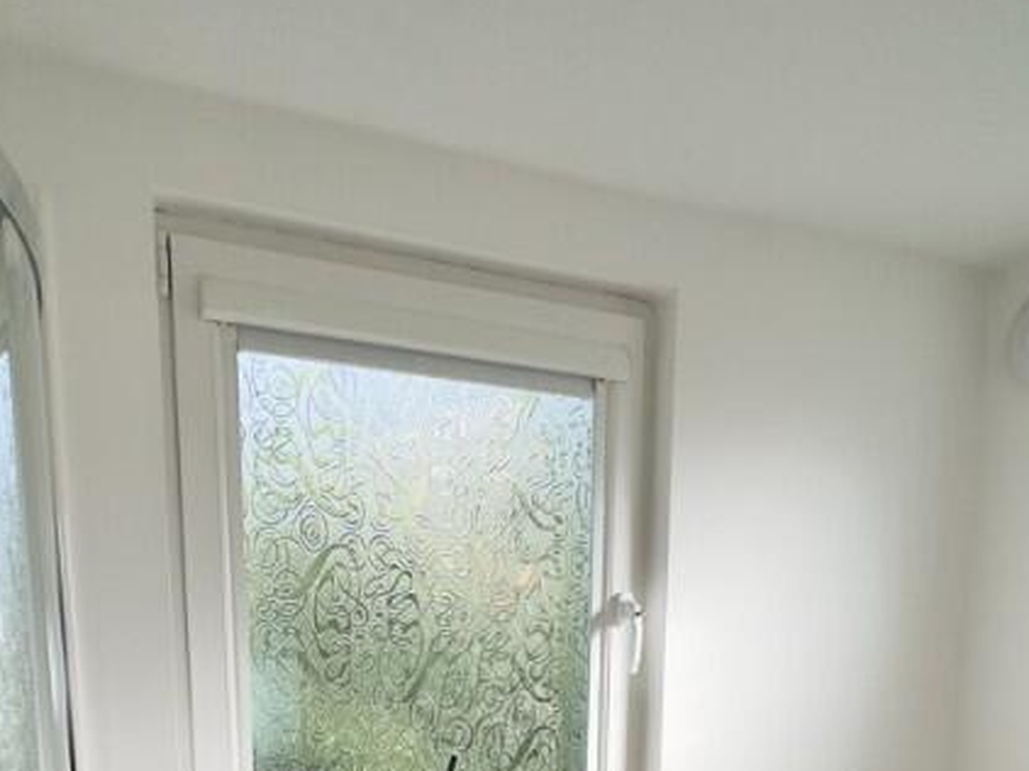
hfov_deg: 53.7
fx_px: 1010
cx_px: 432
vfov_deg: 34.8
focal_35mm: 34
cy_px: 886
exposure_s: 1/364
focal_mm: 2.22
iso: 40
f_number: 2.2
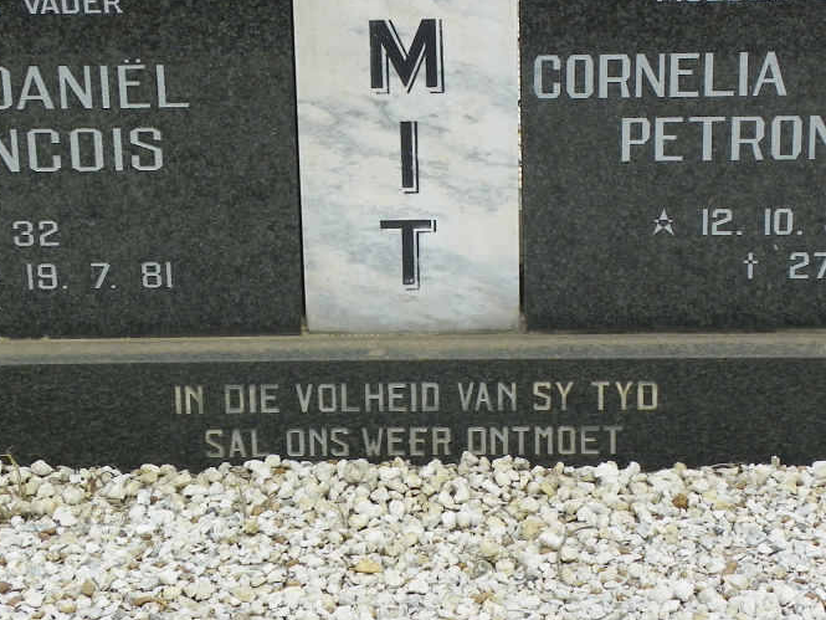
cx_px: 429
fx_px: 2410
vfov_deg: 14.6
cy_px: 168
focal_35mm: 101
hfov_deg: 19.4
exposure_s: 1/250
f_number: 4.5
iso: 64
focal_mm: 9.9
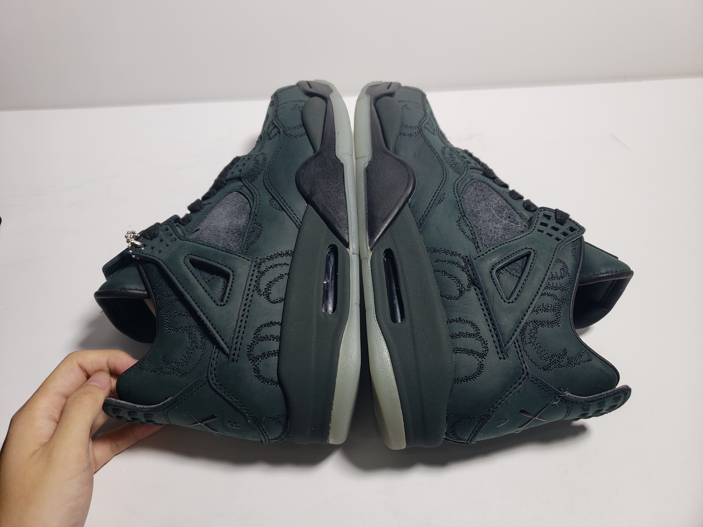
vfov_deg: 53.1
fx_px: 528
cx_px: 352
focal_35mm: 26
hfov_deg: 67.3
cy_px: 264
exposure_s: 1/413
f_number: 1.5
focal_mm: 4.3
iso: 50
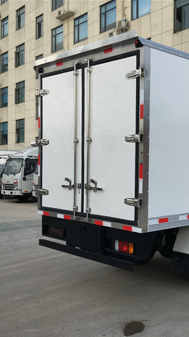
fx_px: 384
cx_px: 182
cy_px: 171
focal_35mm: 43
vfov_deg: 47.4
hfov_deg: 26.4
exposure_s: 1/430
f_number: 2.2
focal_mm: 4.15
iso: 25
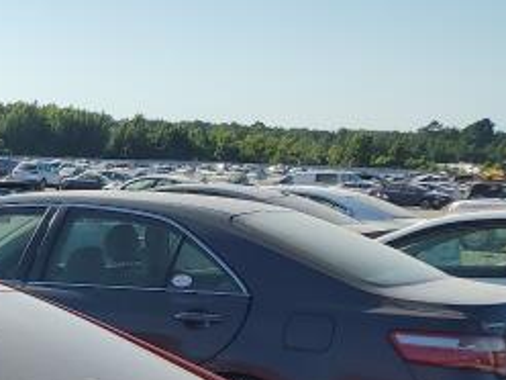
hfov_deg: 20.4
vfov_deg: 16.4
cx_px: -226
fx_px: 1228
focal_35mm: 84
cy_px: 531
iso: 50
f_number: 1.5
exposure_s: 1/3333
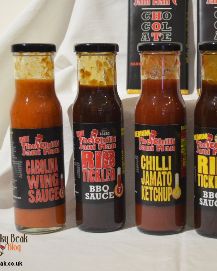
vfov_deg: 26.1
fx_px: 586
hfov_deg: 20.8
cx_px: 171
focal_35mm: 73
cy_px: 135
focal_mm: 34
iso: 2200
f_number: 5
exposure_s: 1/30
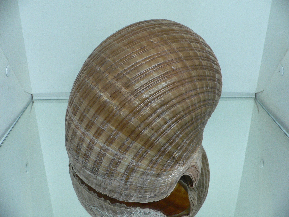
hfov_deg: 52.6
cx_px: 144
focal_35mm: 35
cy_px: 108
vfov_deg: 40.7
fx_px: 292
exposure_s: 1/60
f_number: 2.8
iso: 200
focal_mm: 4.6
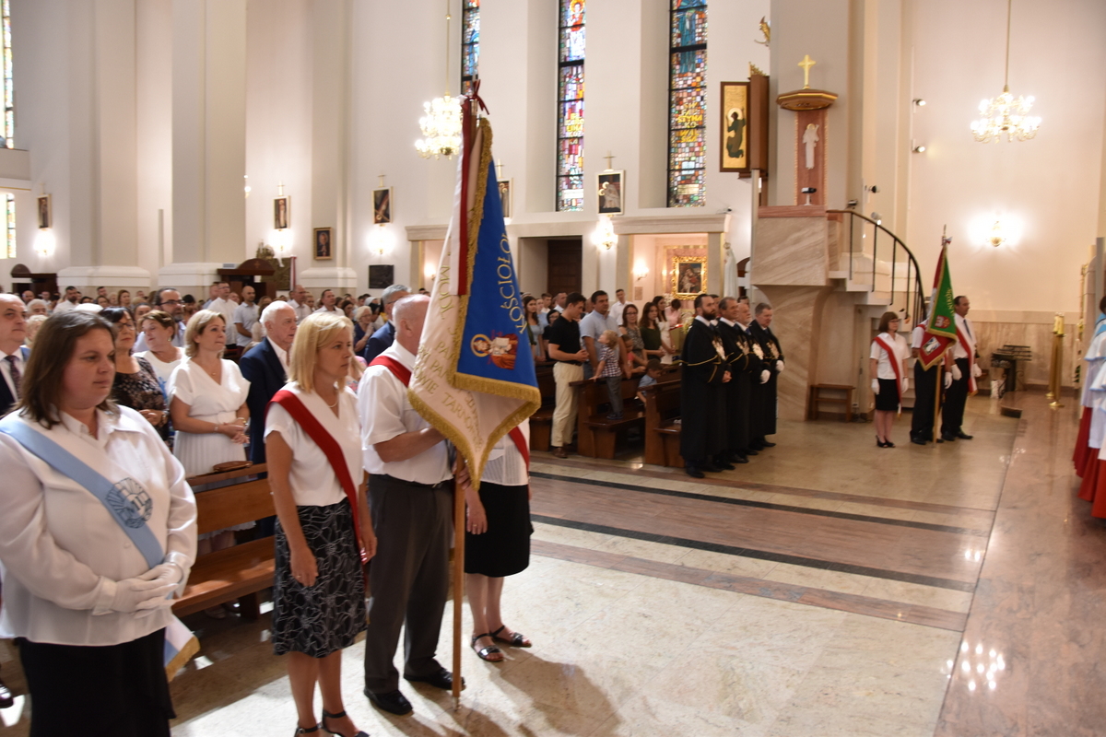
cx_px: 553
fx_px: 829
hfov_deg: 67.4
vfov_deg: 47.9
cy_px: 368
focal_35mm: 27
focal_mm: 18
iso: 450
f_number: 3.5
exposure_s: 1/30
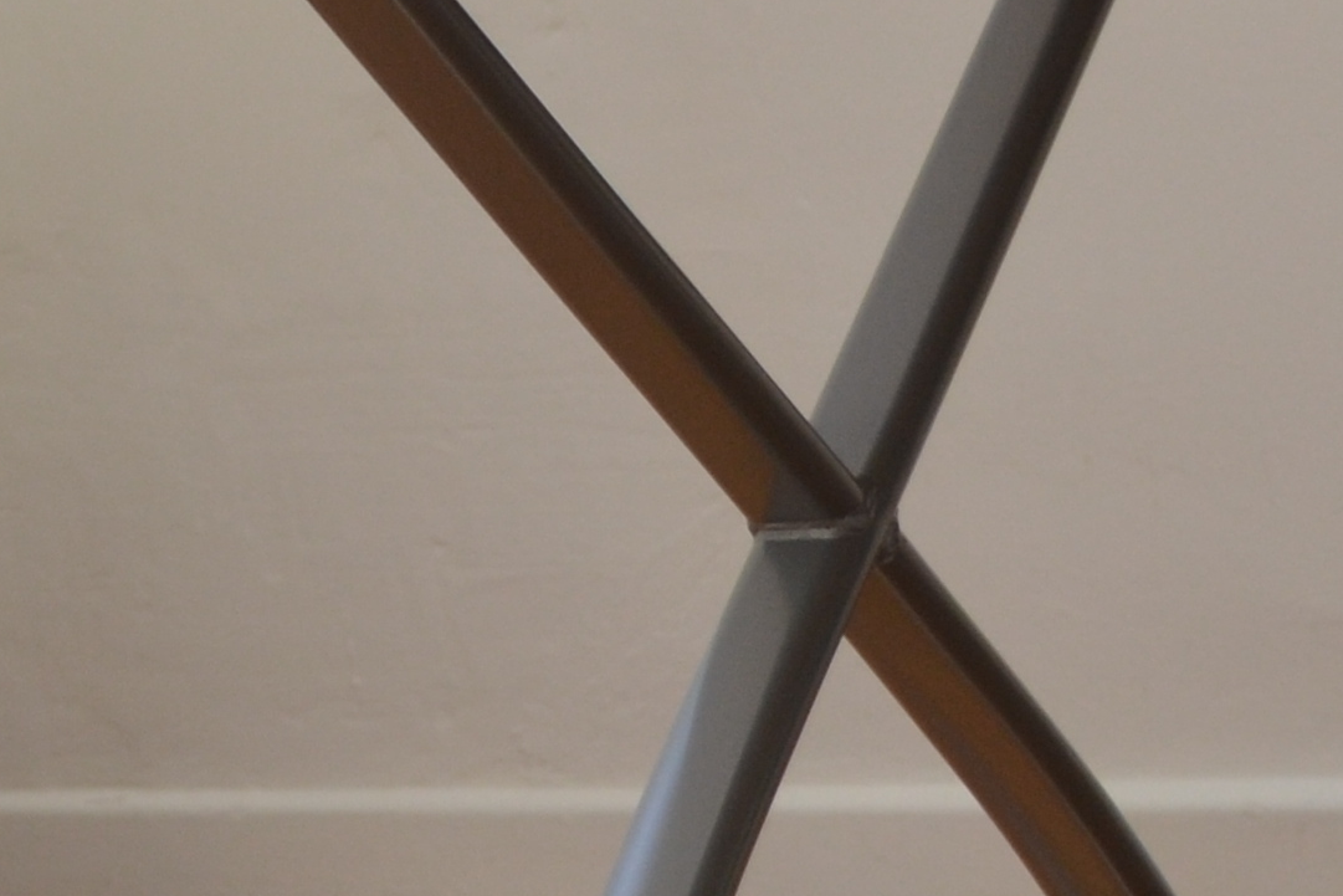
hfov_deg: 11.3
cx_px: -138
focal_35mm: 179
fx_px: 6678
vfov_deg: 7.6
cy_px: -116
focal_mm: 28
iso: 400
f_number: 4.5
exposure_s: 1/15
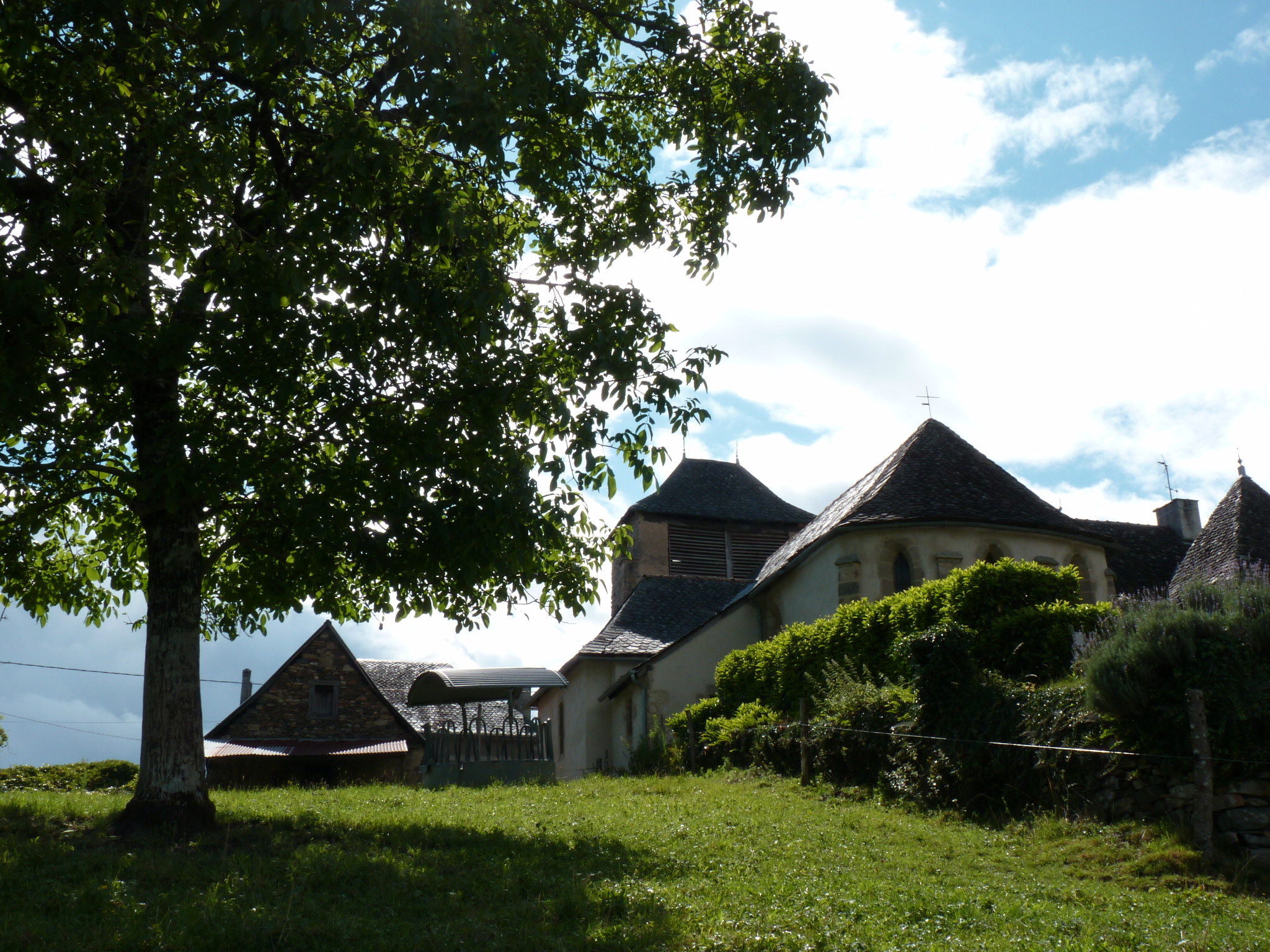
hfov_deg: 49.0
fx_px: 1394
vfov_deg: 37.7
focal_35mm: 38
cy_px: 476
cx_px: 635
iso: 80
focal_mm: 6.8
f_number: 8
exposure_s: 1/250
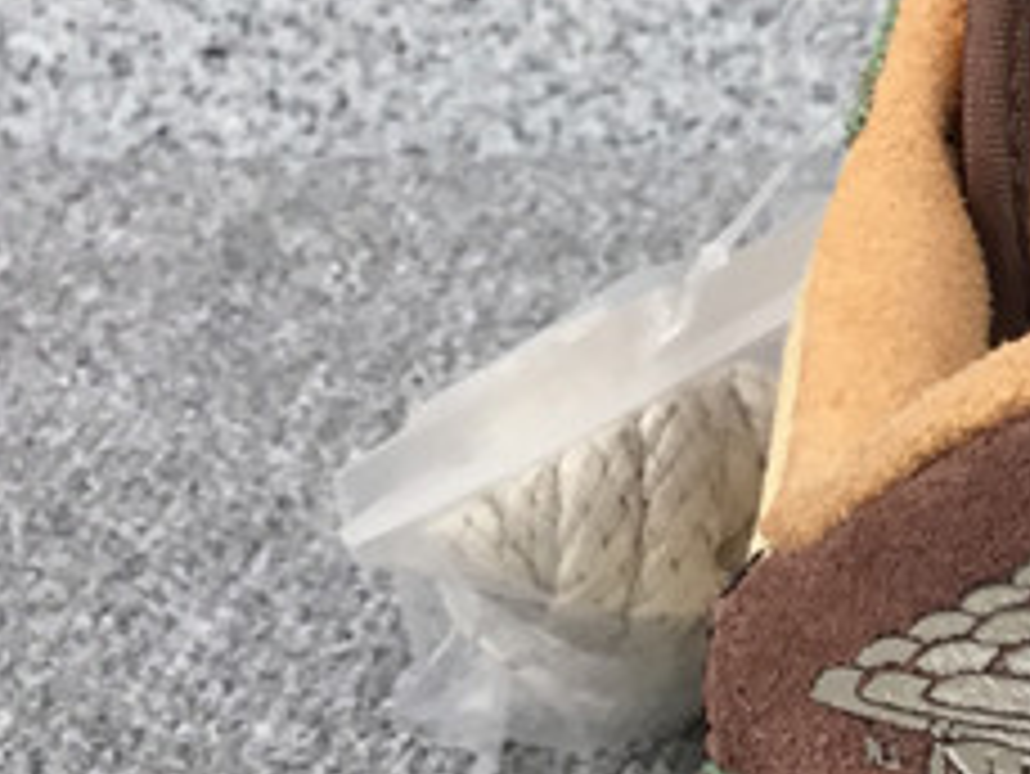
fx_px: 3632
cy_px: 749
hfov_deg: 13.9
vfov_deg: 12.0
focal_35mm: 122
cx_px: 1984
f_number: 2.4
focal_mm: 3.3
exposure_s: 1/100
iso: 32
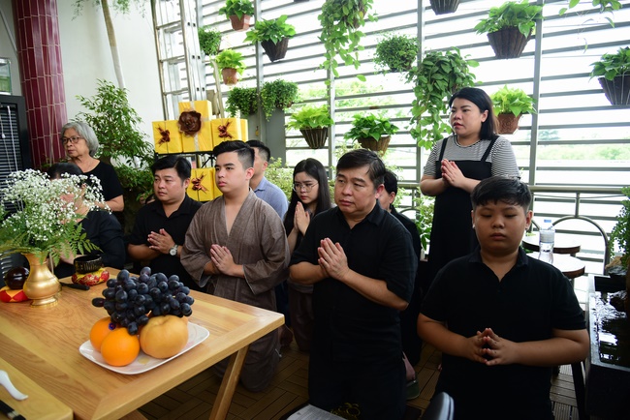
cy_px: 210
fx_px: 420
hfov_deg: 73.7
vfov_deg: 53.2
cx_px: 315
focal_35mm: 24
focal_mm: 24
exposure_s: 1/160
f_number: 4
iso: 320
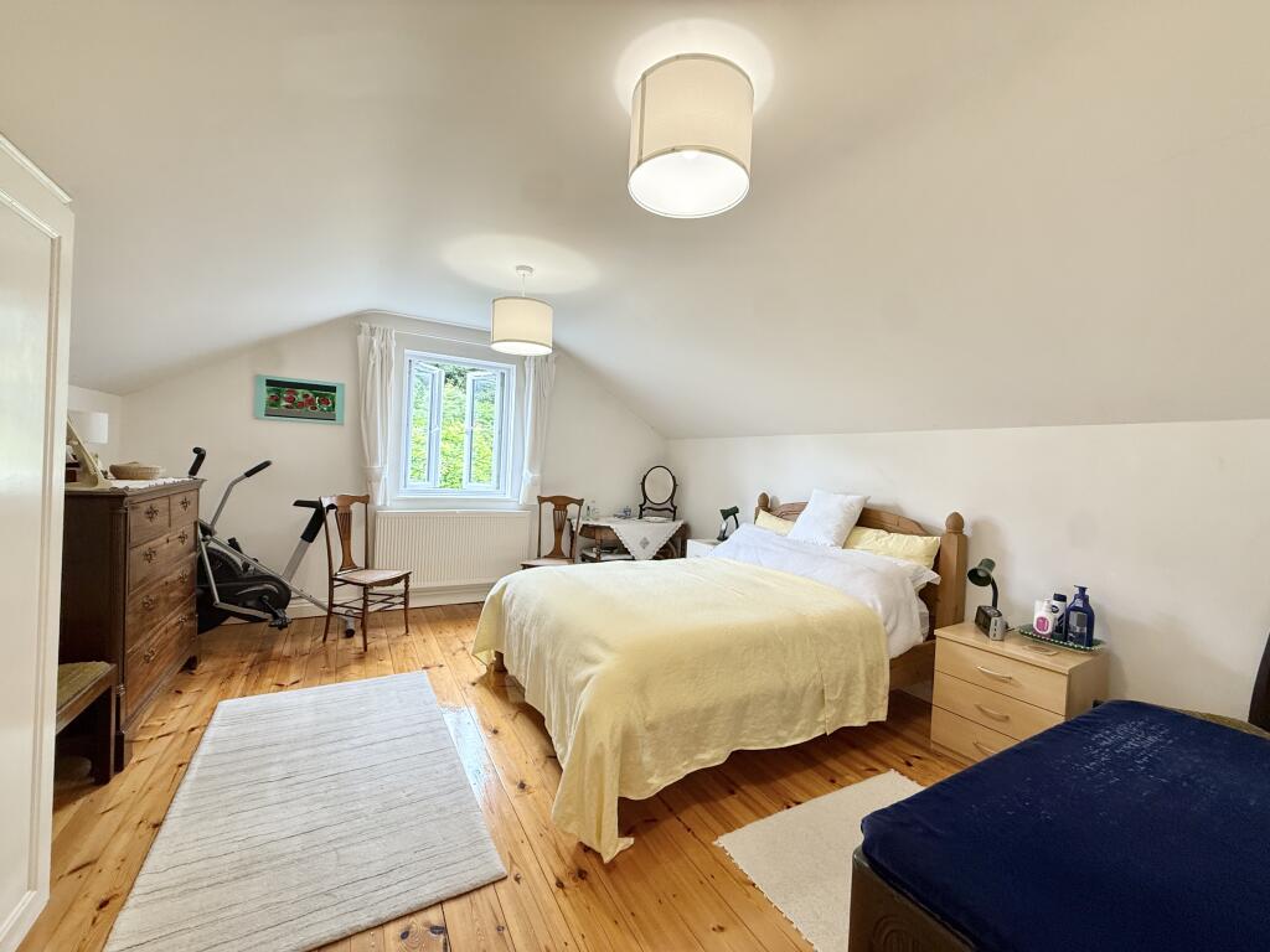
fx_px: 514
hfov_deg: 102.1
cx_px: 635
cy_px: 476
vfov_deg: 85.7
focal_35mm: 14
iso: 250
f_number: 2.2
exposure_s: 1/100
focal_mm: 2.22
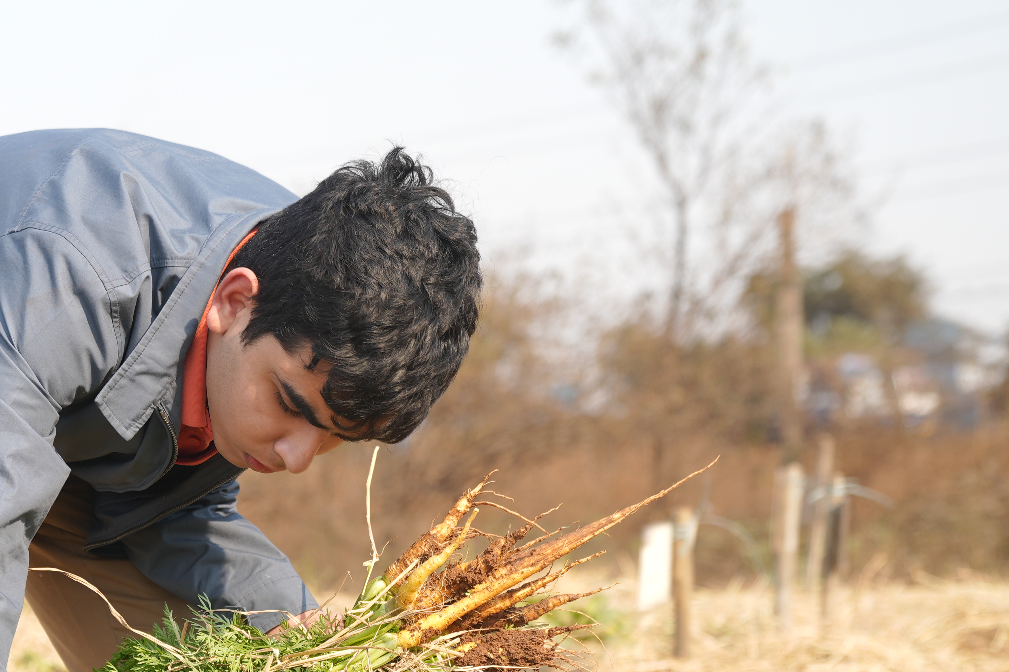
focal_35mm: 103
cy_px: 567
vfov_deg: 13.2
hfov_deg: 19.4
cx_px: 83
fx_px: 2887
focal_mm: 51
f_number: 3.2
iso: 125
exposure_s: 1/400
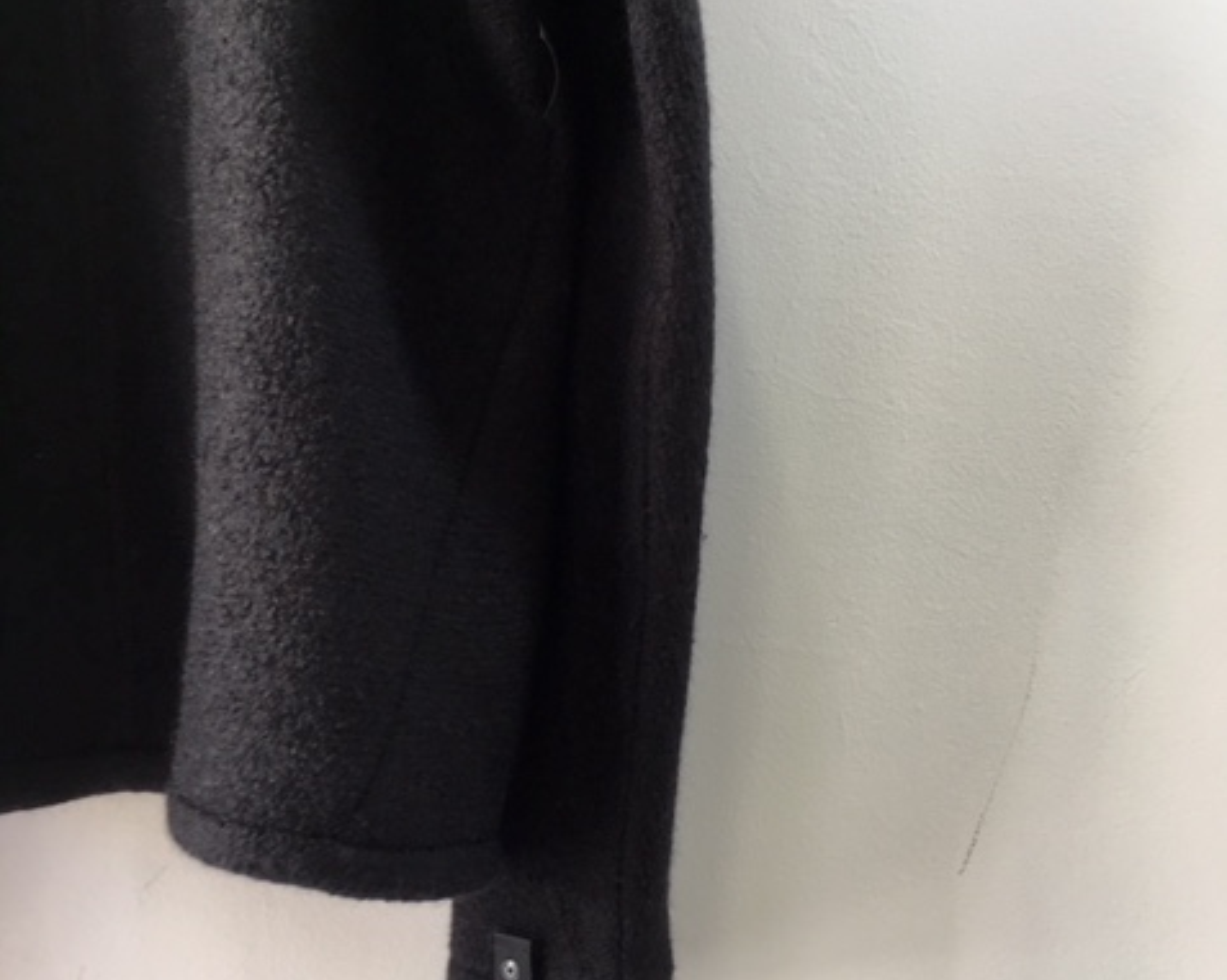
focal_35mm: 38
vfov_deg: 39.1
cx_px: 615
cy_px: 530
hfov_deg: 48.0
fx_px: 1379
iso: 50
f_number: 2.2
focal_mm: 4.15
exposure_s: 1/30
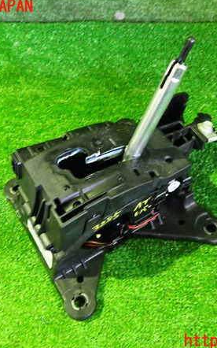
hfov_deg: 35.2
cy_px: 174
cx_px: 126
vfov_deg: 54.0
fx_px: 341
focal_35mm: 36
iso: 800
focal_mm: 4.5
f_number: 2
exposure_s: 1/20
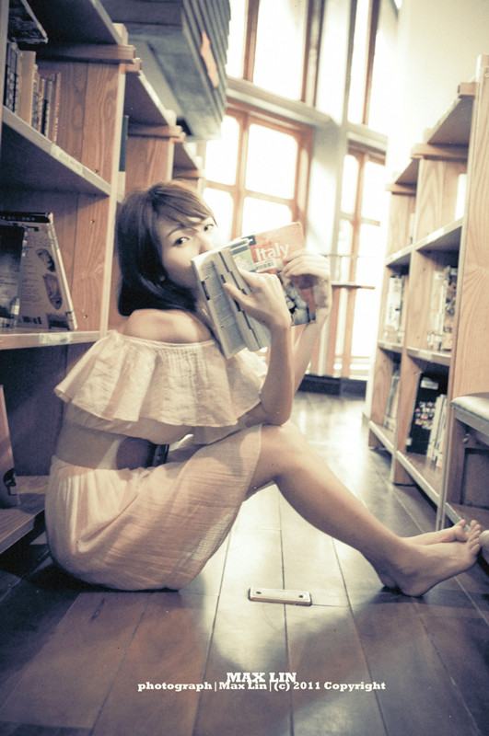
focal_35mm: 45
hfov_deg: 29.8
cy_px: 368
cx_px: 244
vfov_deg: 43.7
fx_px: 920
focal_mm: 30
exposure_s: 1/30
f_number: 2.8
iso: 1250
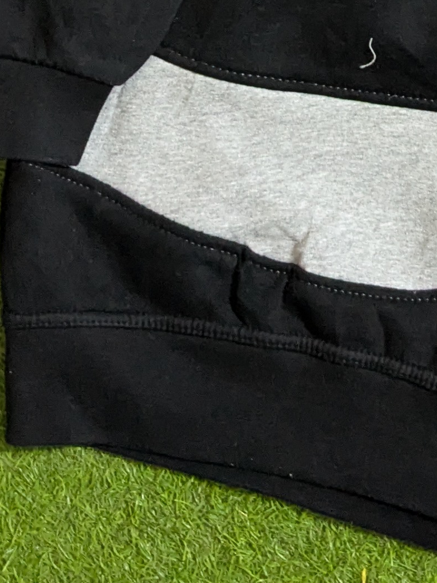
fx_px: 1751
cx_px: 421
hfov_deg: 14.0
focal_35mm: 104
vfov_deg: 17.2
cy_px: -264
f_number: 1.73
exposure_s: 1/25
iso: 602
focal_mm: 4.38
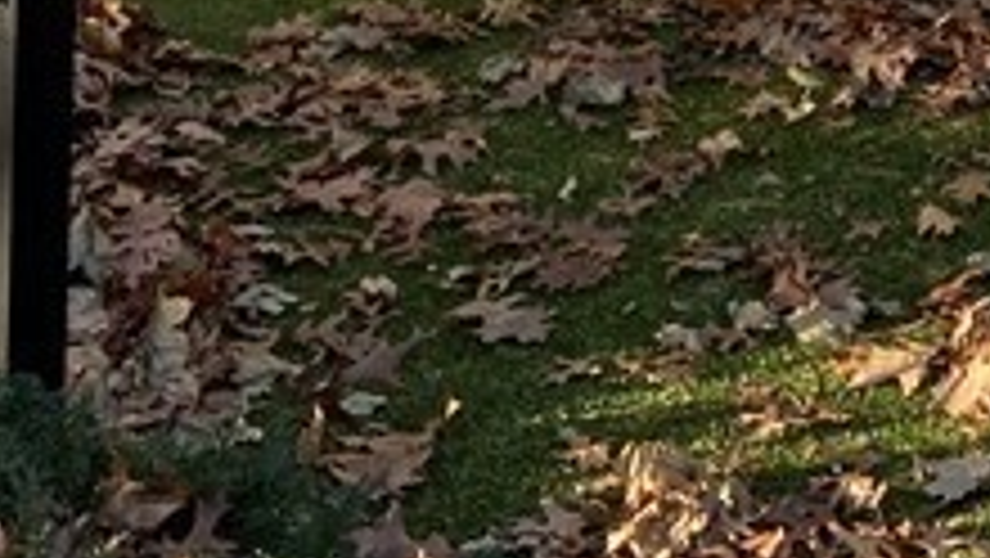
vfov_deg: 8.4
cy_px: -810
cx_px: 1269
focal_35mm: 132
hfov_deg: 15.5
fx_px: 3467
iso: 32
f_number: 1.8
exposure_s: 1/133
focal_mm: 4.25
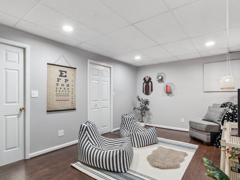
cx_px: 112
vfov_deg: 65.9
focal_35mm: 20
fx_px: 139
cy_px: 97
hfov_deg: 81.7
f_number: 9
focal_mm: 11.6
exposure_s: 1/6
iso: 400
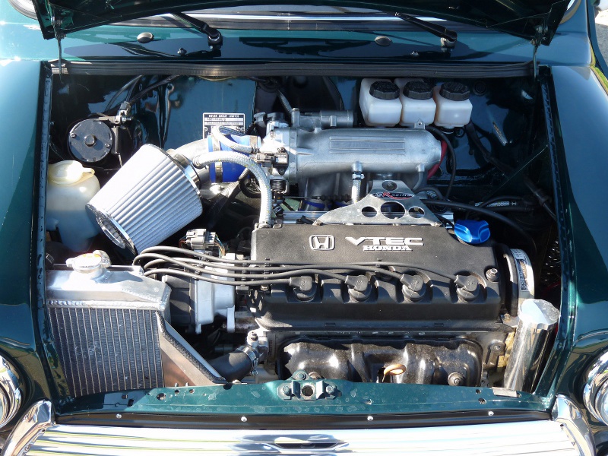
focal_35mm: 44
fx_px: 773
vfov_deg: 32.9
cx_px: 304
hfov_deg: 42.9
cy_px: 228
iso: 100
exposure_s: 1/125
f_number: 3.6
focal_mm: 7.8
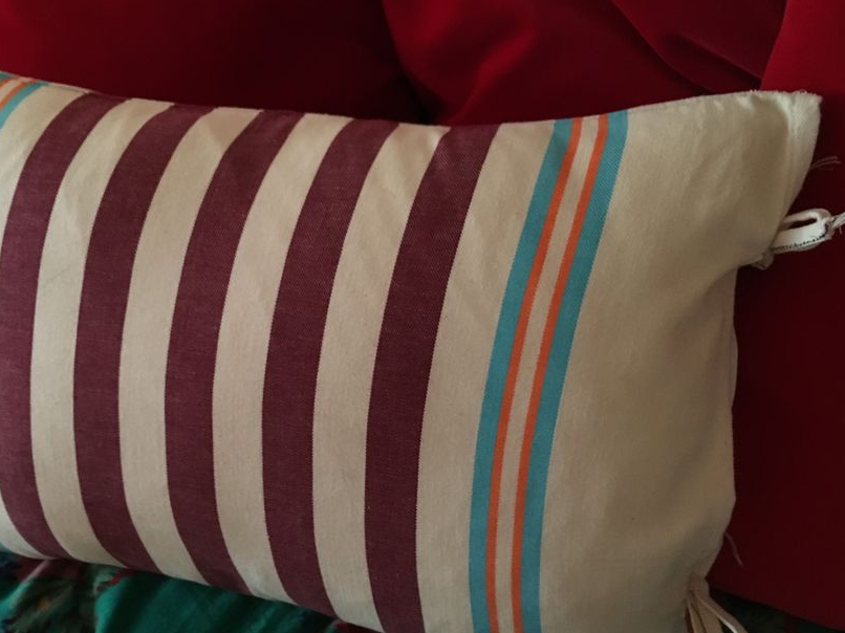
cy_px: 354
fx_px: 879
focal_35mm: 36
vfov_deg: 39.6
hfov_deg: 51.0
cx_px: 334
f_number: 2.2
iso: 400
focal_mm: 4.15
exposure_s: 1/17
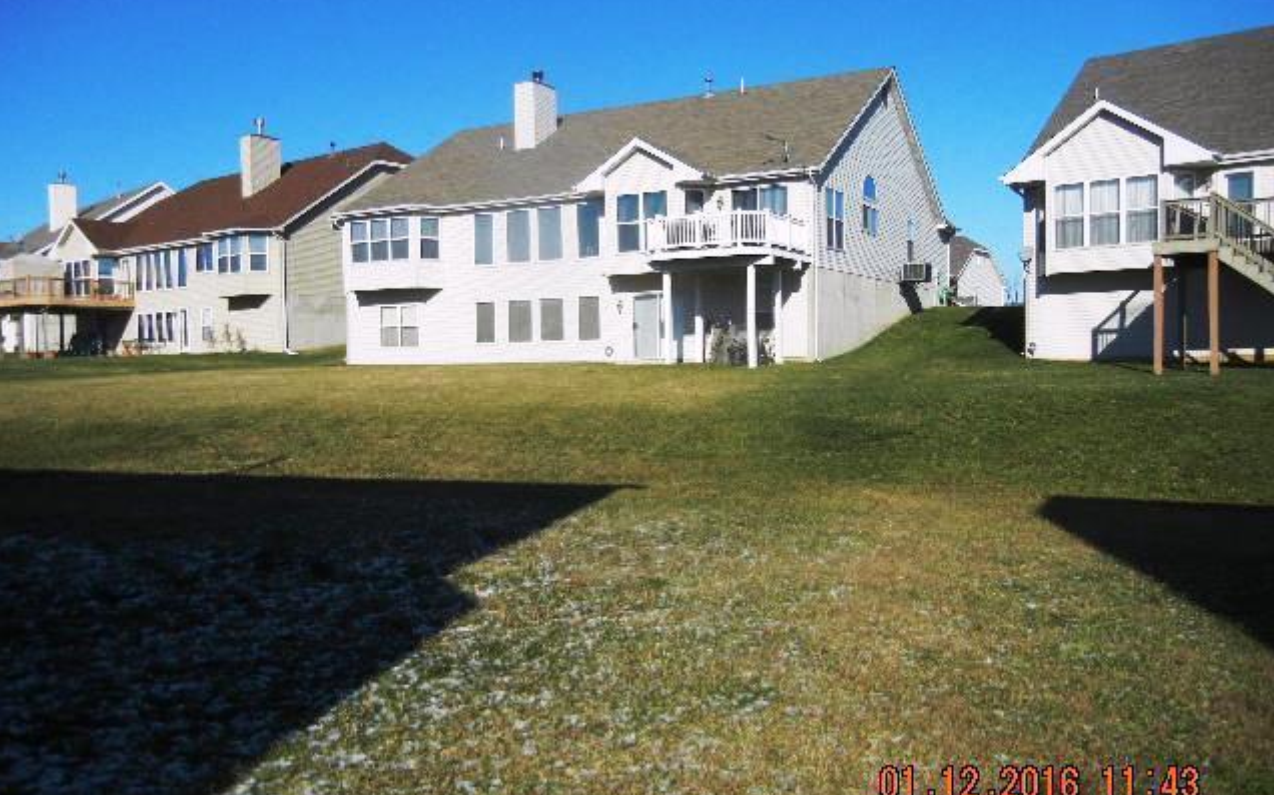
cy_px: 403
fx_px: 1111
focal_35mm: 32
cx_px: 635
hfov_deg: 59.7
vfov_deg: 39.4
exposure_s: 1/660
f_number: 7
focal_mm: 5.4
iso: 160
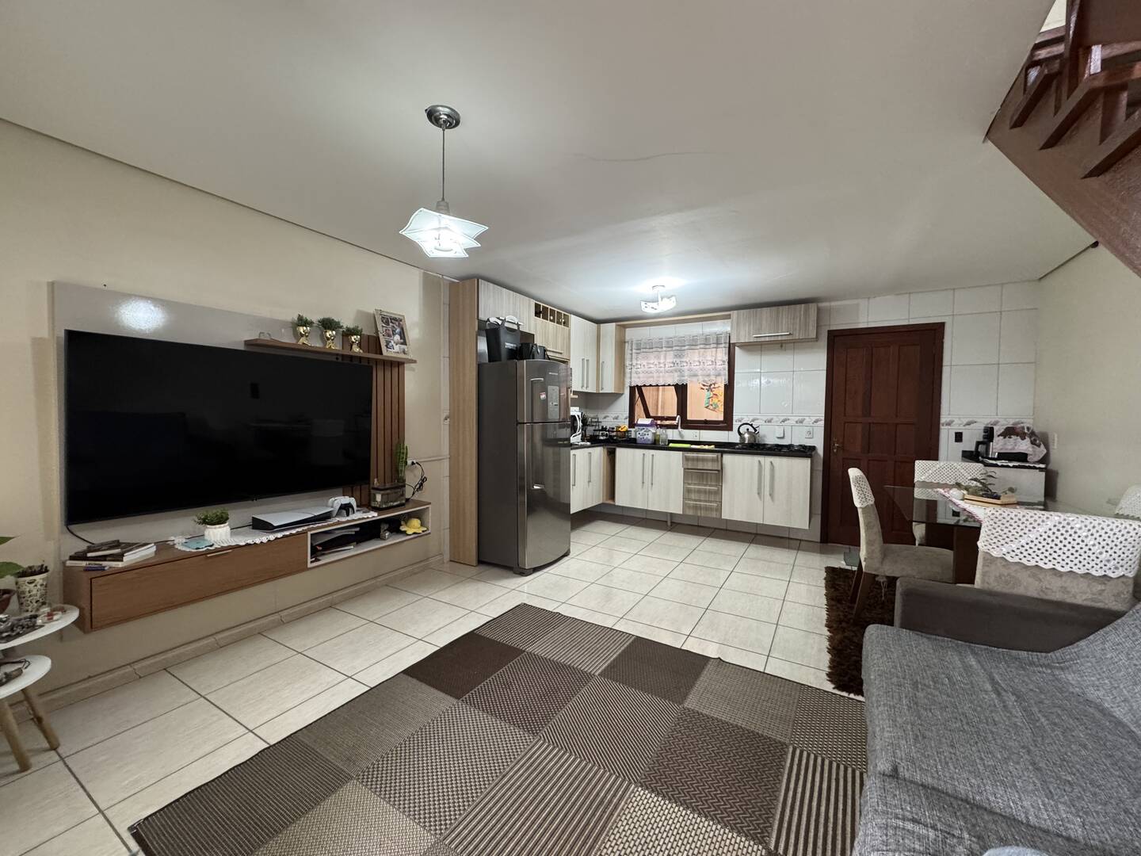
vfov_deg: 85.7
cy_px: 428
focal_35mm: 14
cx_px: 570
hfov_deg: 102.1
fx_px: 461
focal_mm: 2.22
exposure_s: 1/60
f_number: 2.2
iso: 400
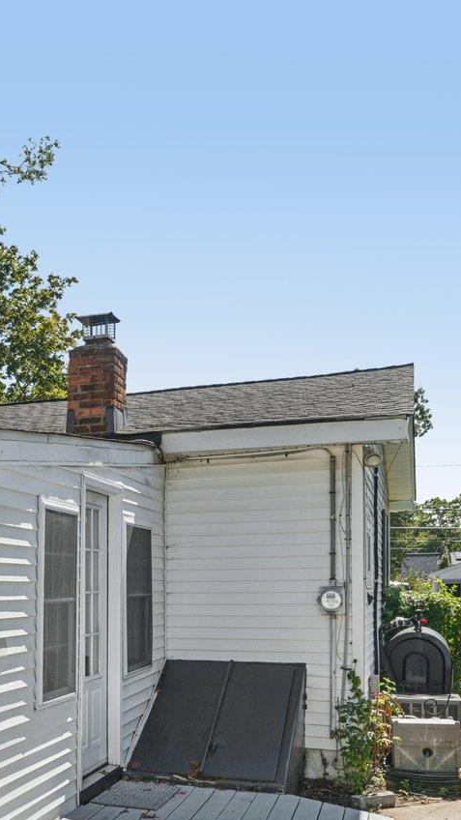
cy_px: 565
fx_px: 934
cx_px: -66
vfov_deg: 46.4
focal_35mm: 43
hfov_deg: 25.4
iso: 160
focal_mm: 17
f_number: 8
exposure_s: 1/250
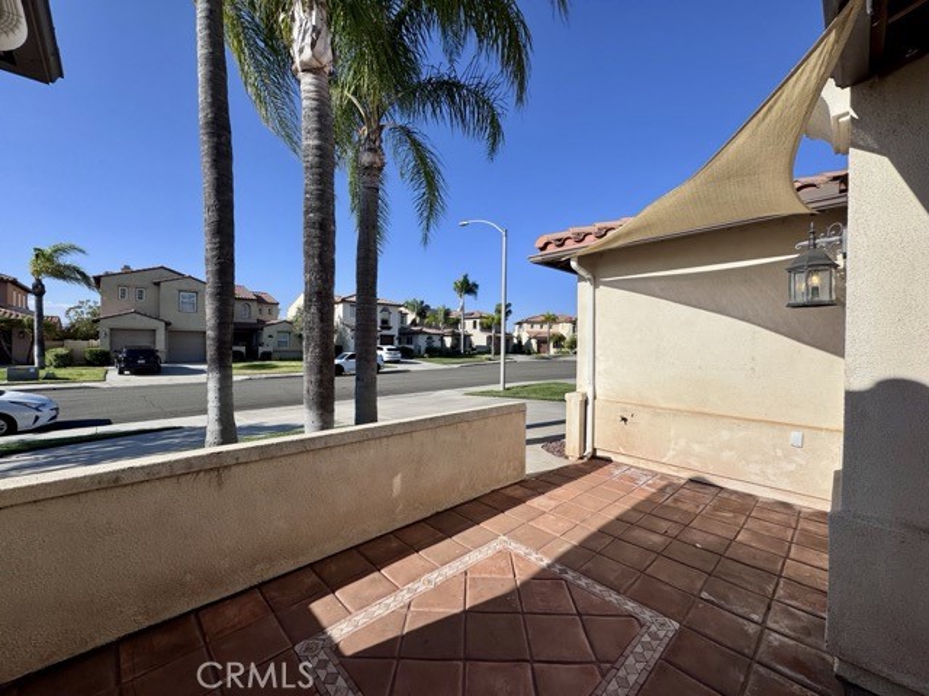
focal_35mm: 14
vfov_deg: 85.7
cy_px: 348
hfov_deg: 102.1
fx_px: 376
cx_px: 464
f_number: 2.2
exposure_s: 1/2985
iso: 50
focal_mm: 2.22
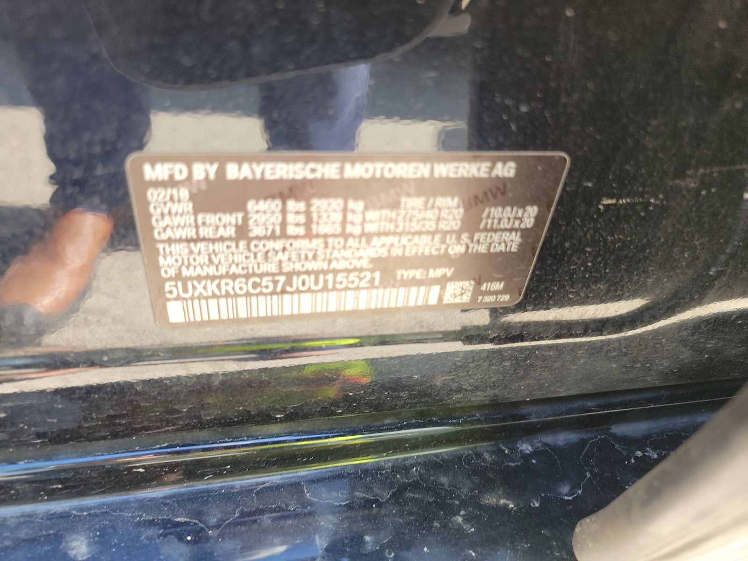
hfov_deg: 71.6
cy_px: 280
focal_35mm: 24
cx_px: 374
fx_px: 519
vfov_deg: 56.8
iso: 157
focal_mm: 6.7
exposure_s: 1/59
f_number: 1.8
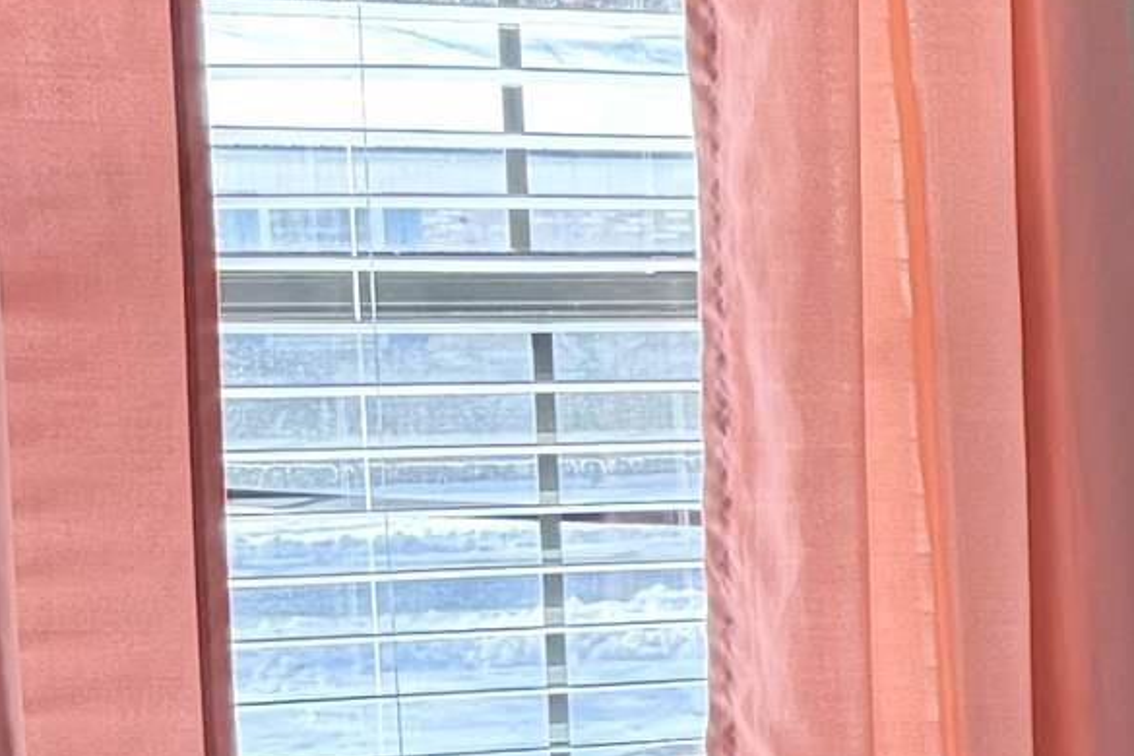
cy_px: 721
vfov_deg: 10.4
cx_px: 2475
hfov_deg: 13.0
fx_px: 4126
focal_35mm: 131
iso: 200
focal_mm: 6.76
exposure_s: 1/224
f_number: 1.78
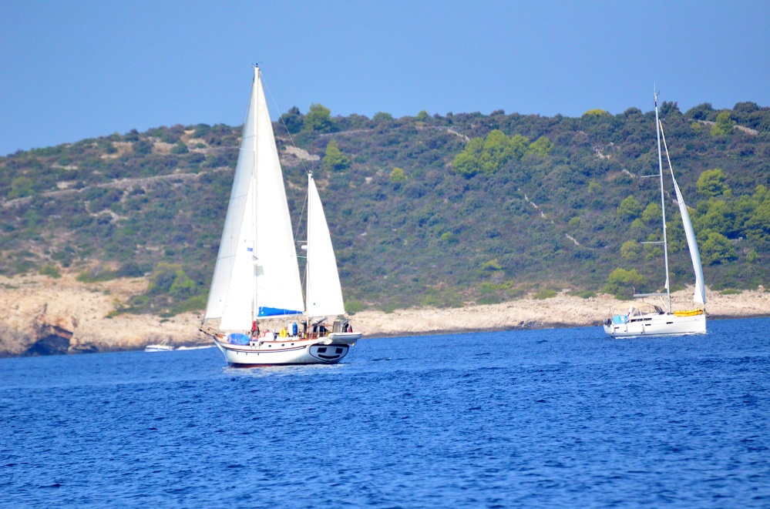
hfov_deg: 4.6
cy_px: 254
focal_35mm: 450
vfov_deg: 3.0
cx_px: 385
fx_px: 9602
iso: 2500
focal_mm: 300
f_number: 5.6
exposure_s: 1/8000
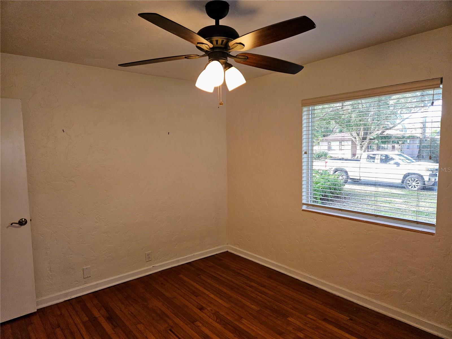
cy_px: 170
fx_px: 300
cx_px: 226
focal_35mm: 23
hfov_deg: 73.9
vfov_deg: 58.9
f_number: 1.8
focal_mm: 5.4
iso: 50
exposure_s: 1/60
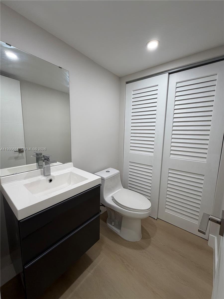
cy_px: 150
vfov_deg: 102.1
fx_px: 121
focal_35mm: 14
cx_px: 112
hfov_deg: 85.7
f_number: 2.2
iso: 160
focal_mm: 2.22
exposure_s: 1/120
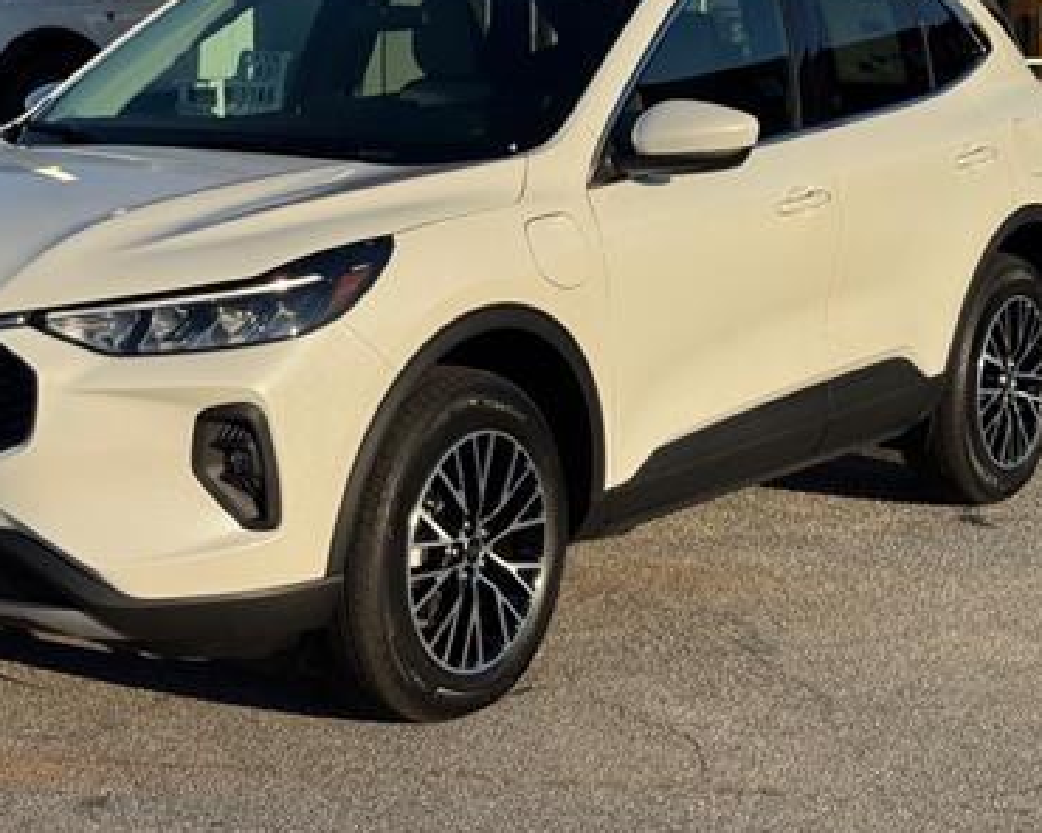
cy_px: 321
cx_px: 377
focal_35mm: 81
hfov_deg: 23.5
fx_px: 2498
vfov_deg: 18.9
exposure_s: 1/6410
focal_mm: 6.76
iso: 64
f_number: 1.78
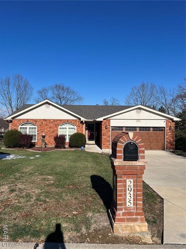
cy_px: 124
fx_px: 186
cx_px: 93
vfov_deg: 67.3
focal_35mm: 26
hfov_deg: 53.0
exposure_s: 1/6993
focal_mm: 5.7
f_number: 1.5
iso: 50
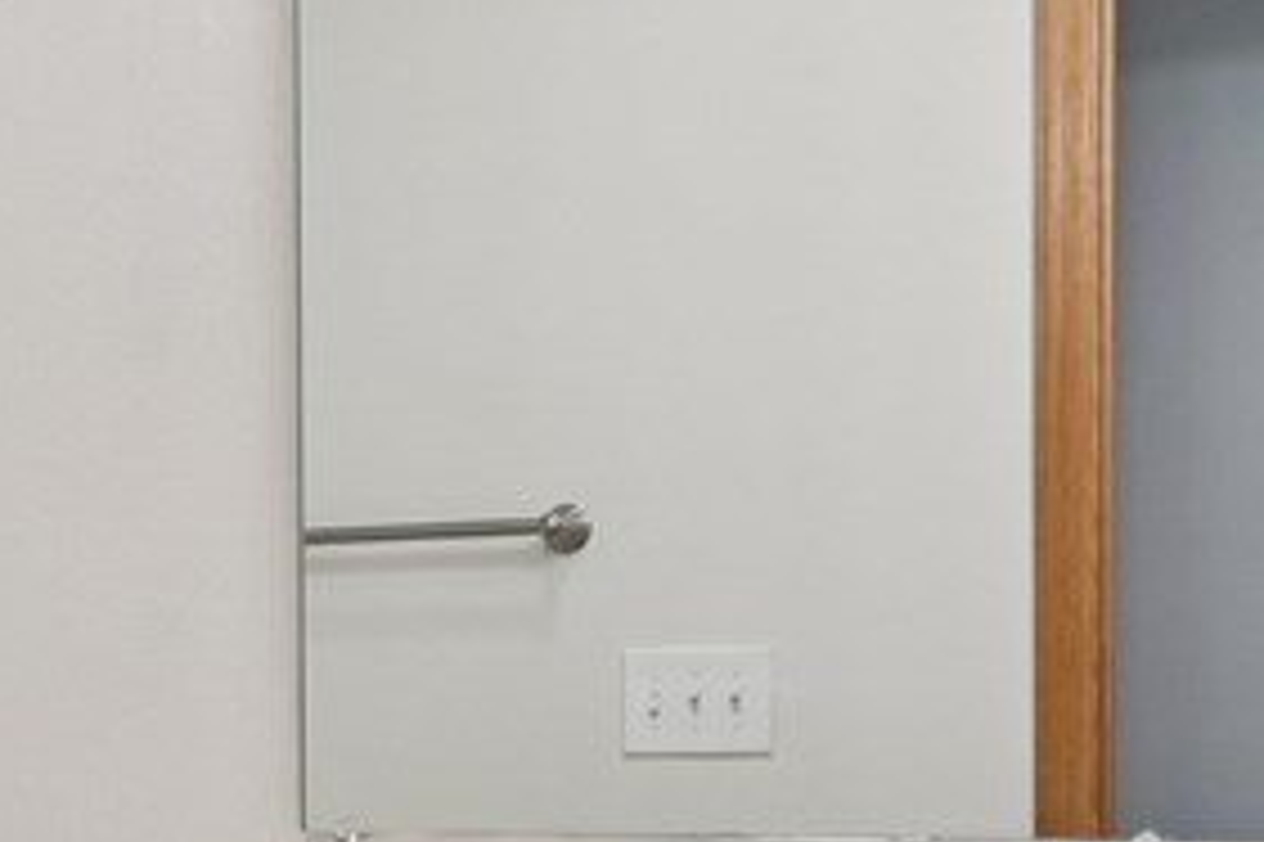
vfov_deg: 18.3
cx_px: -94
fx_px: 2562
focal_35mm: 73
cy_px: 786
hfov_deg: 25.8
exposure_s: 1/20
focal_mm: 16
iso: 400
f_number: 8
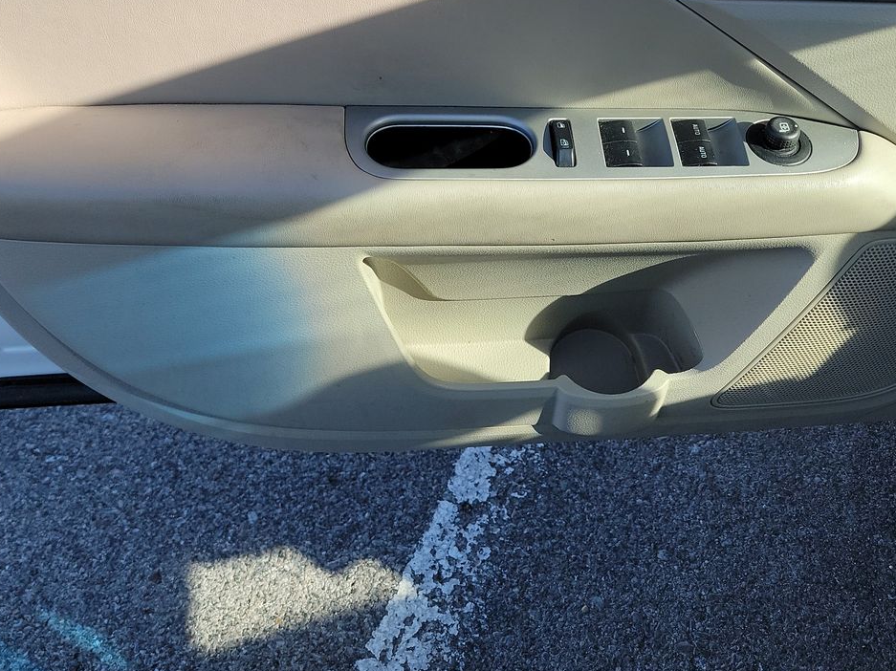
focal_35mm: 41
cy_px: 103
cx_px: 506
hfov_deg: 45.7
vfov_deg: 33.7
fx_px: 1061
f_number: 1.8
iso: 50
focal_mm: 6.7
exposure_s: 1/278
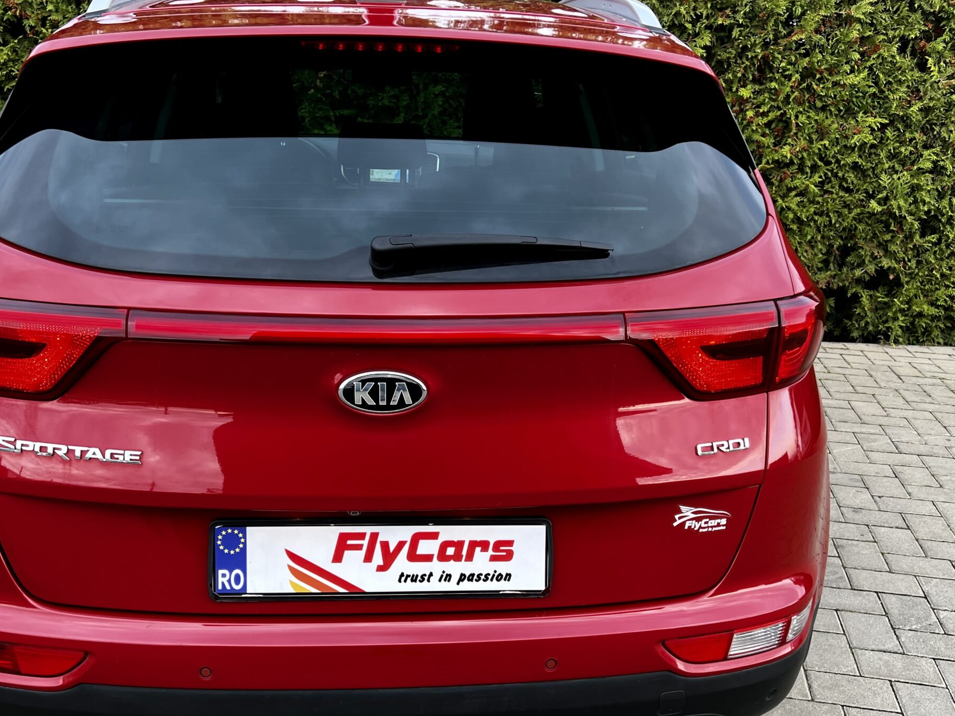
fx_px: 1021
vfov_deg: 38.5
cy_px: 430
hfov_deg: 50.1
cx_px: 445
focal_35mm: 37
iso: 40
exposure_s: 1/121
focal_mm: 5.7
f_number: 1.5
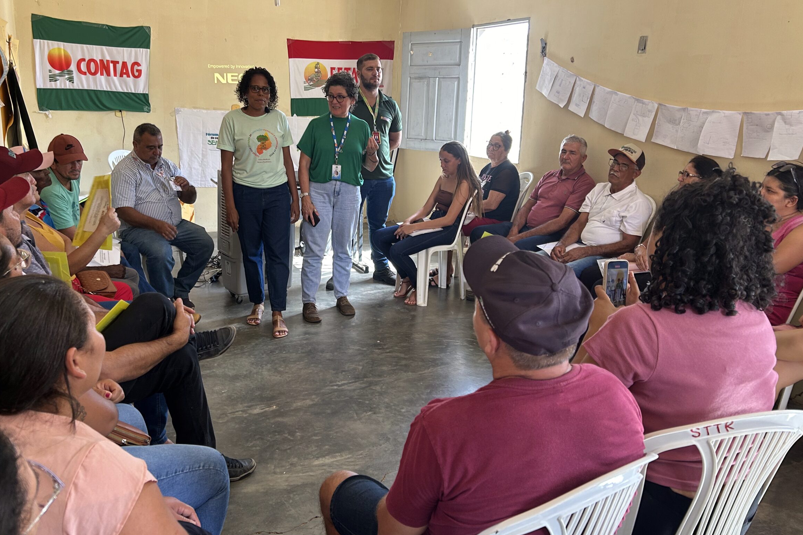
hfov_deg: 61.8
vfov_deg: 43.5
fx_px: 669
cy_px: 239
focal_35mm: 30
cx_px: 364
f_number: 1.5
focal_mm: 5.7
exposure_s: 1/121
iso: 100
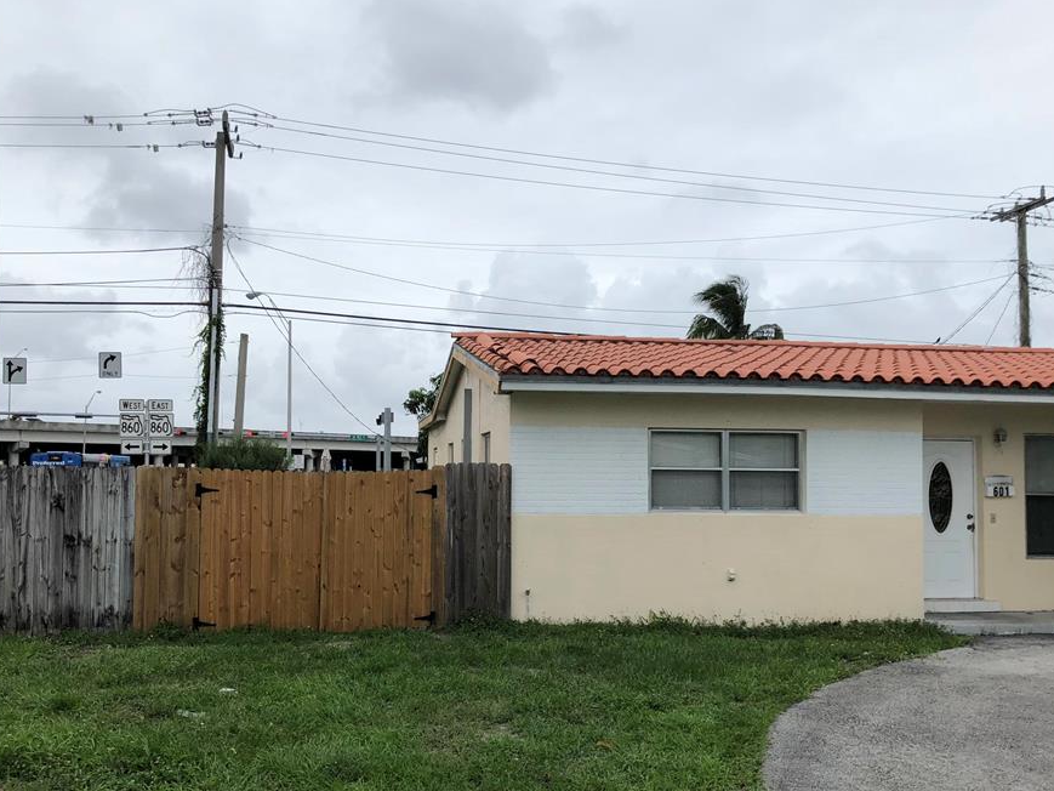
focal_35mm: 33
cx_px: 528
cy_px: 442
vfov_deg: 42.9
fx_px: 1005
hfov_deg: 55.3
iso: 20
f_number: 1.8
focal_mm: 3.99
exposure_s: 1/762
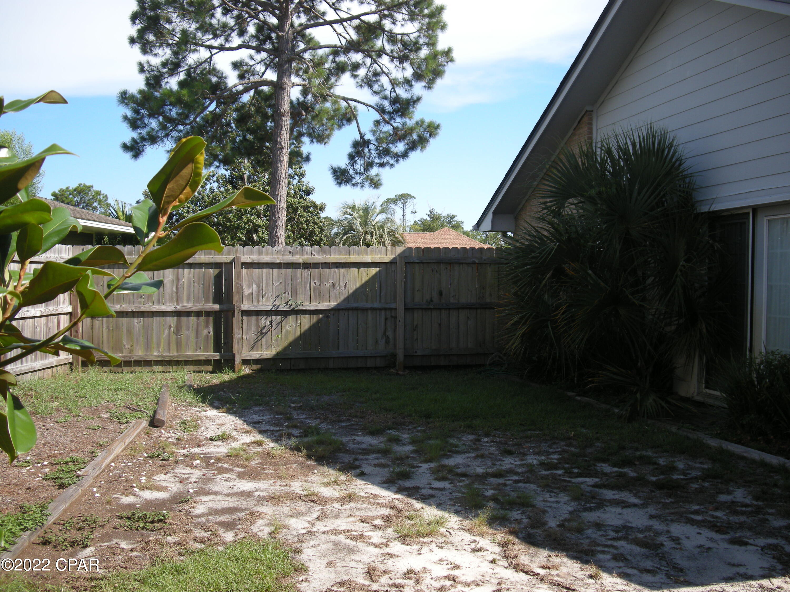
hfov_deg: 50.1
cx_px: 395
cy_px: 296
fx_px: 844
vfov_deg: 38.7
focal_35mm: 37
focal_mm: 7.9
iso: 64
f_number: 2.8
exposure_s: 1/493
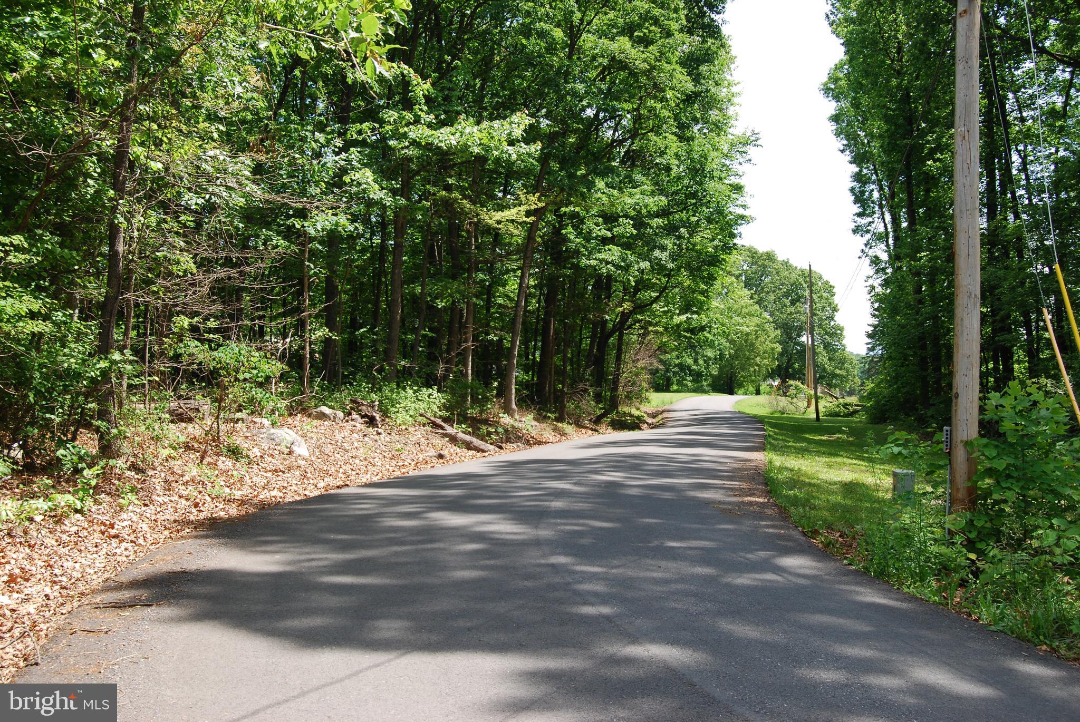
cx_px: 540
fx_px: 1171
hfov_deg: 49.5
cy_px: 361
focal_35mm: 39
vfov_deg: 34.3
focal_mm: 26
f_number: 9
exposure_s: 1/125
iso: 200
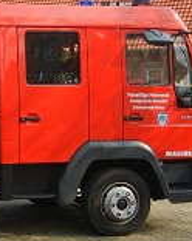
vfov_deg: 20.4
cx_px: -78
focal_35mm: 94
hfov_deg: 15.3
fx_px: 670
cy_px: 116
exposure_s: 1/585
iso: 160
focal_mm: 6.2
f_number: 3.6
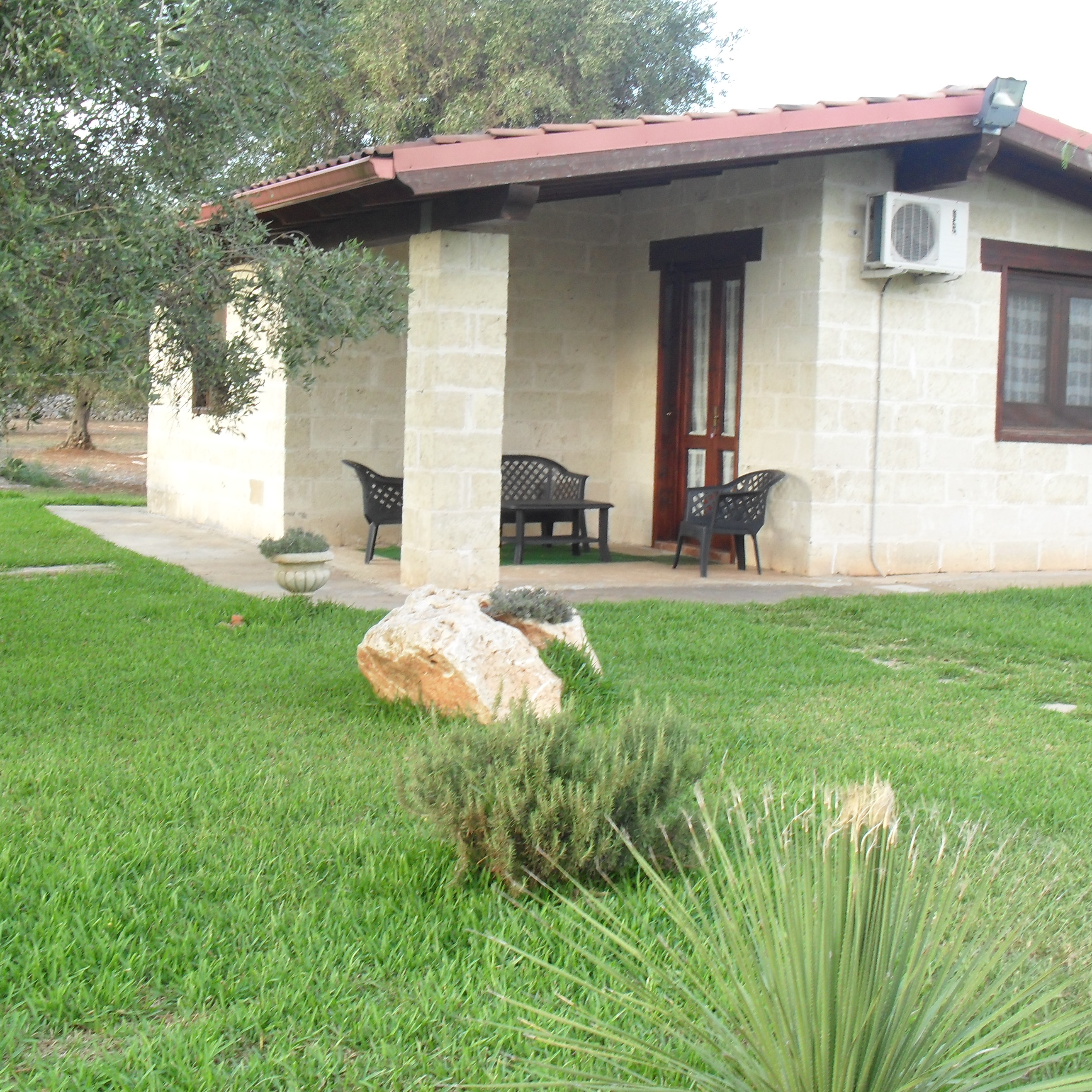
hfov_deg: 36.1
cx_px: 575
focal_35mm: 47
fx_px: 1677
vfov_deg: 36.0
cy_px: 494
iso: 100
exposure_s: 1/45
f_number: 3.2
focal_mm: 6.3
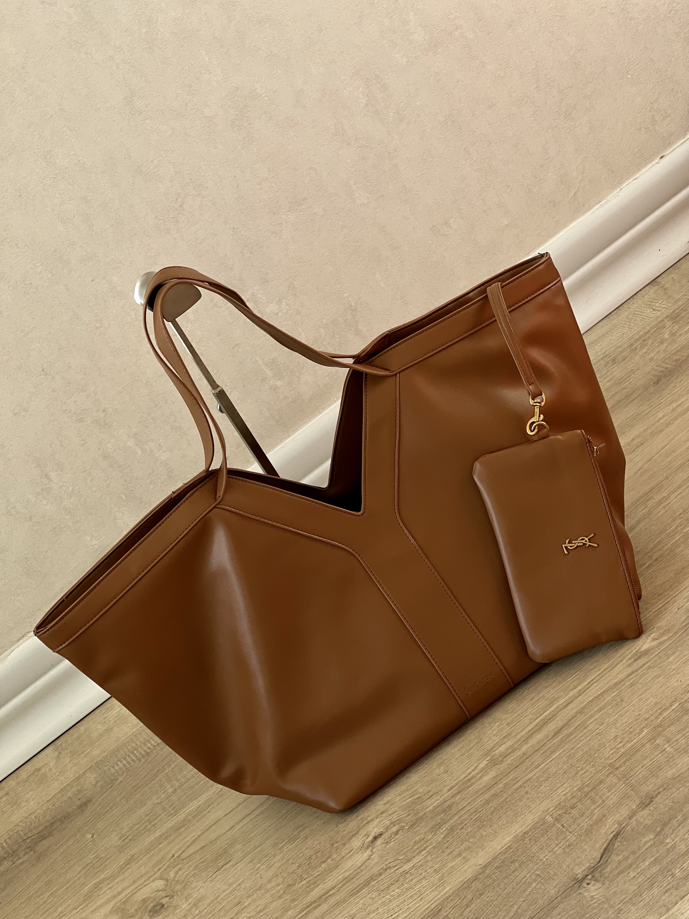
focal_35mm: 77
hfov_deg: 19.1
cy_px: 460
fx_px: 2043
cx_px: 344
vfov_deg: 25.3
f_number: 2.8
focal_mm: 9
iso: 40
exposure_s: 1/121
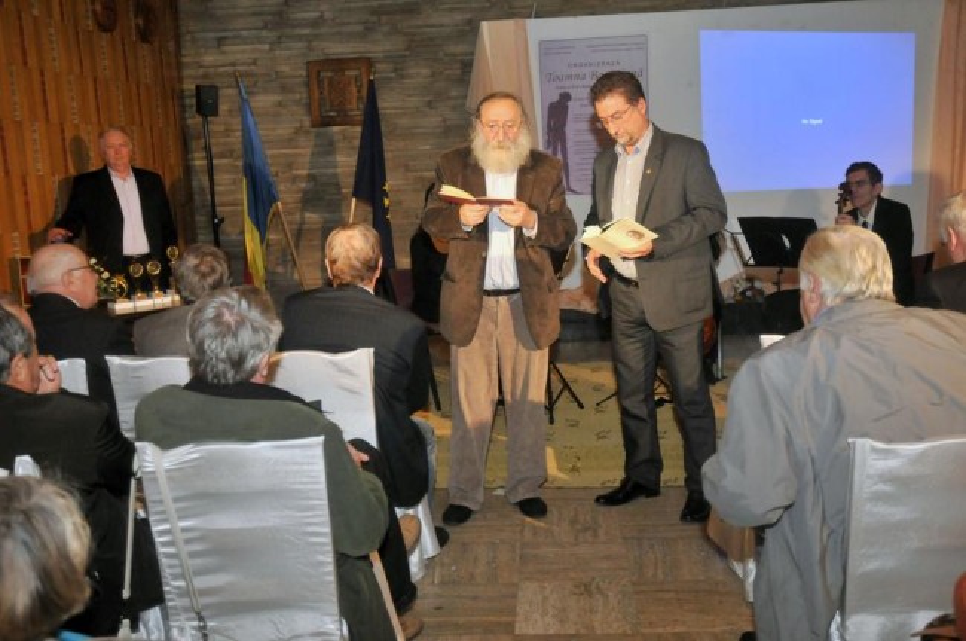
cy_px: 320
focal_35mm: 40
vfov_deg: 32.9
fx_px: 1085
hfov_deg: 48.0
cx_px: 483
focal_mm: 27
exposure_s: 1/125
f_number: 3.8
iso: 1000
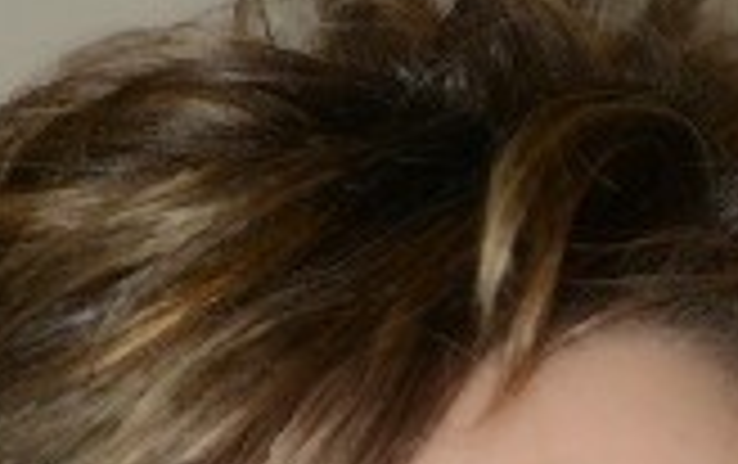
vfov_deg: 2.0
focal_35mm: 651
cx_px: 428
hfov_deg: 3.2
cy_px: 1106
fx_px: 13111
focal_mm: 116
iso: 320
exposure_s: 1/60
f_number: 5.6
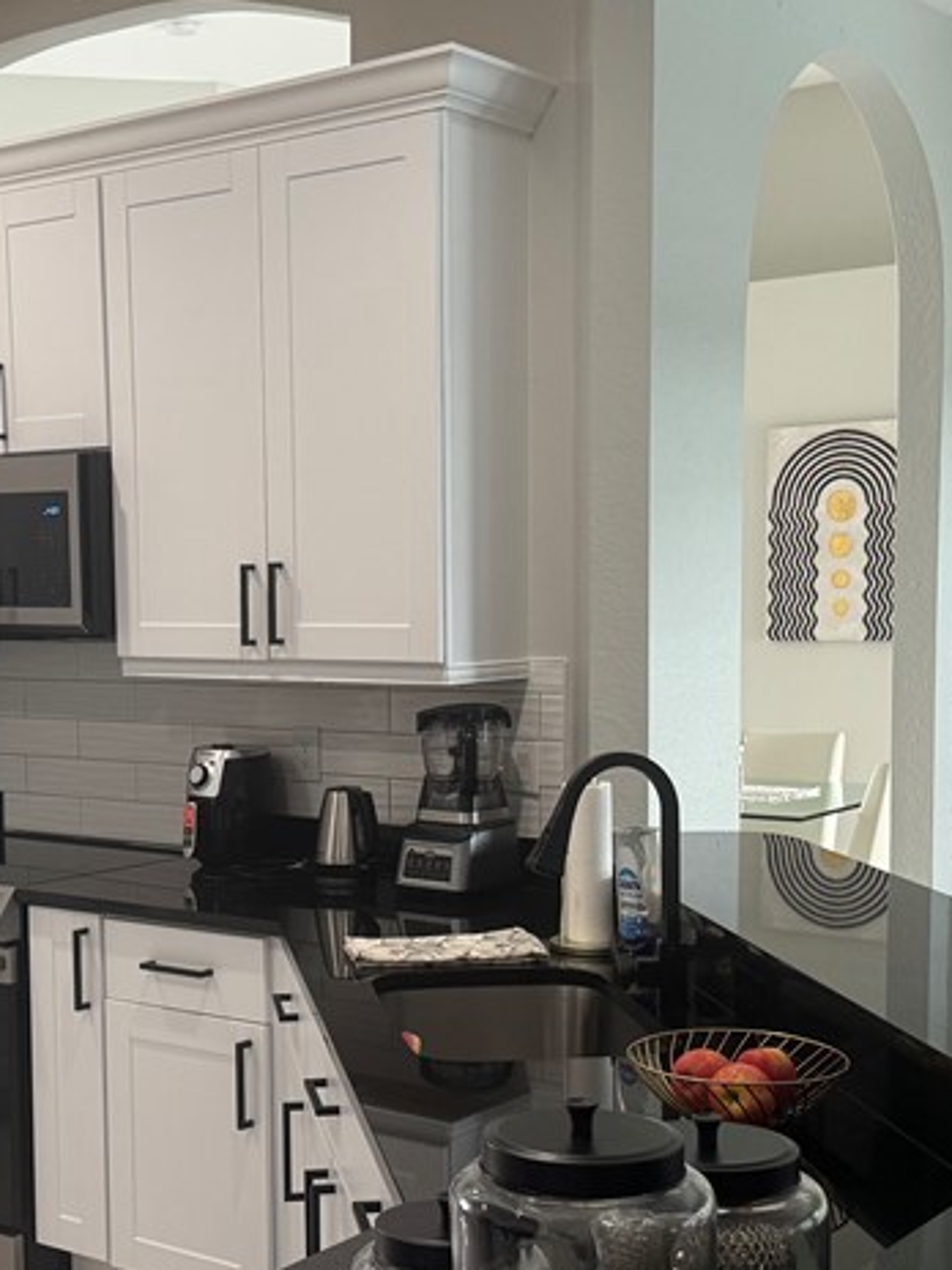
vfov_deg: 36.0
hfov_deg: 27.4
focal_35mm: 53
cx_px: 358
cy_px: 764
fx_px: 1943
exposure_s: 1/60
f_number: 1.78
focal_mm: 6.76
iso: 250
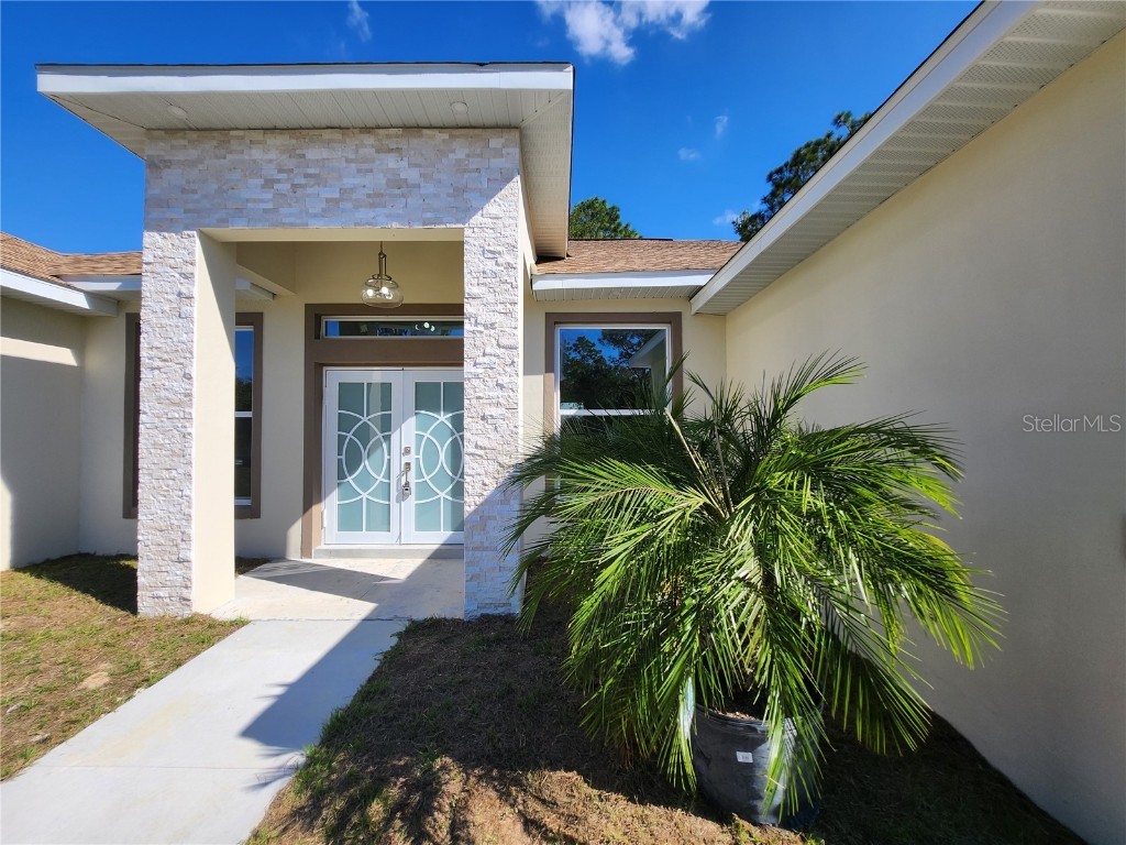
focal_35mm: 13
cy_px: 422
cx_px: 563
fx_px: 423
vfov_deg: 89.9
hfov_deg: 106.2
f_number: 2.2
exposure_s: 1/1126
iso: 32
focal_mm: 1.7
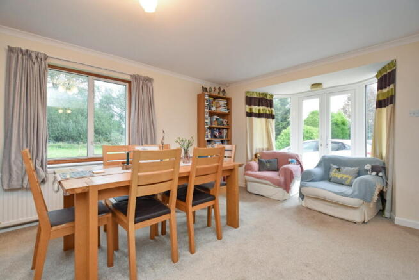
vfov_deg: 77.4
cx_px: 210
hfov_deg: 100.4
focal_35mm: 15
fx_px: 175
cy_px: 140
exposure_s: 1/125
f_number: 4
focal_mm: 10
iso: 1000
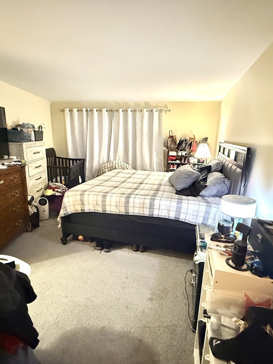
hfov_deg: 68.7
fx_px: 200
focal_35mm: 19
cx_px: 130
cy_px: 183
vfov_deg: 84.7
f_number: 2.2
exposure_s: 1/60
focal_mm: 2.22
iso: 1000
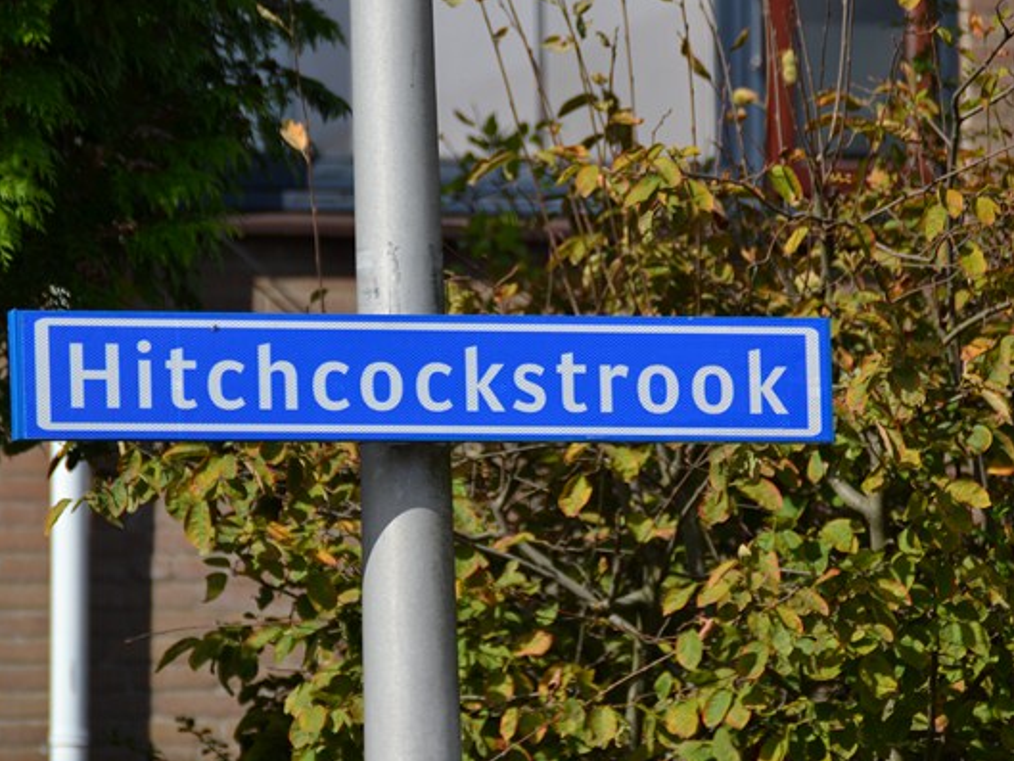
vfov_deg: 4.5
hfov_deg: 6.1
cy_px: 380
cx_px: 464
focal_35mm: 327
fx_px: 9581
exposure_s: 1/2000
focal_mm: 200
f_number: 6.3
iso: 400
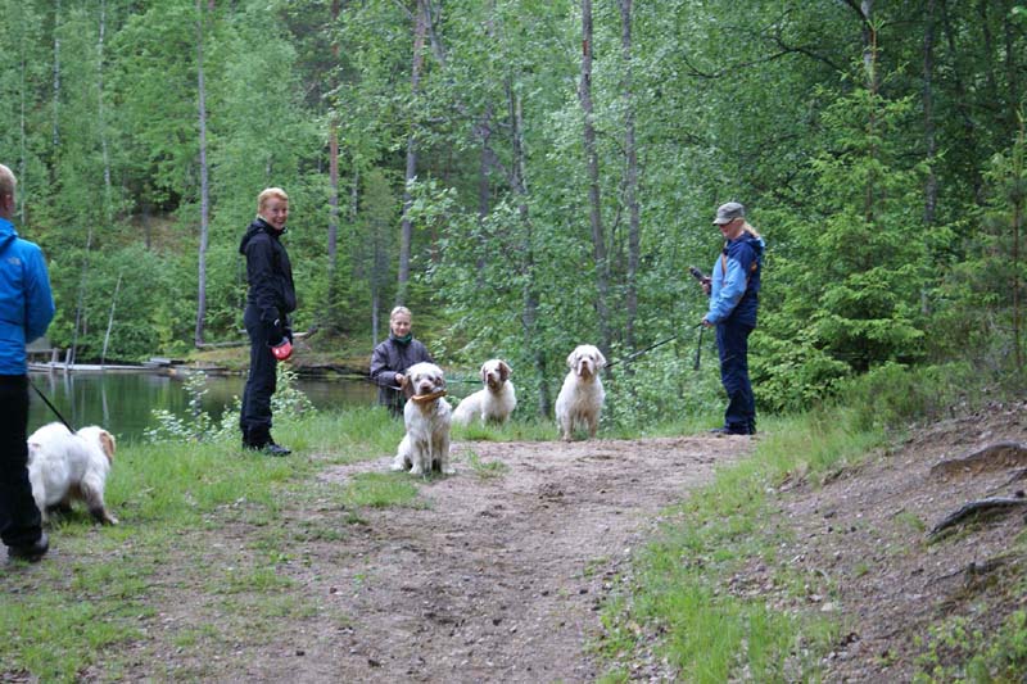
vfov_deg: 13.0
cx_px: 514
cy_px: 342
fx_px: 2995
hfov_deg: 19.5
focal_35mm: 105
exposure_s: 1/30
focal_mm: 70
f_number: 5.6
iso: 400
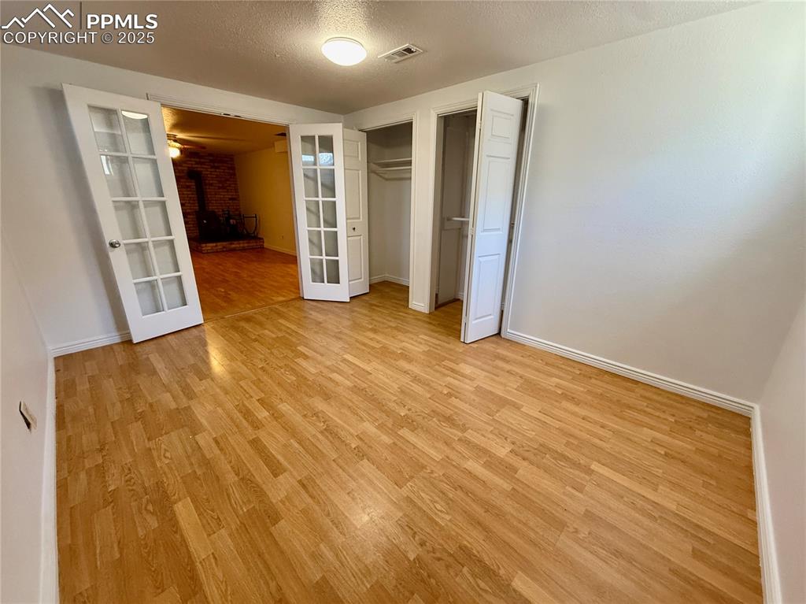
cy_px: 302
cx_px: 403
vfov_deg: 85.6
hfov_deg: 102.1
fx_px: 326
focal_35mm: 14
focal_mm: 2.22
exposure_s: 1/60
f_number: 2.2
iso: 250
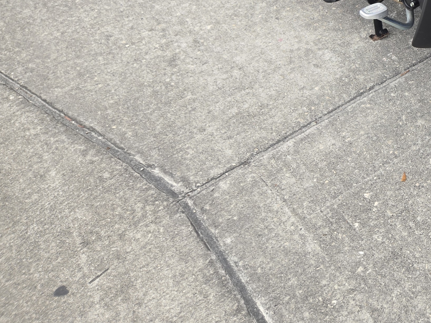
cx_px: 500
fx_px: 697
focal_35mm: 56
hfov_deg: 30.0
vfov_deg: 23.8
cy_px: -62
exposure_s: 1/215
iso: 25
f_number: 1.8
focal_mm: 5.4
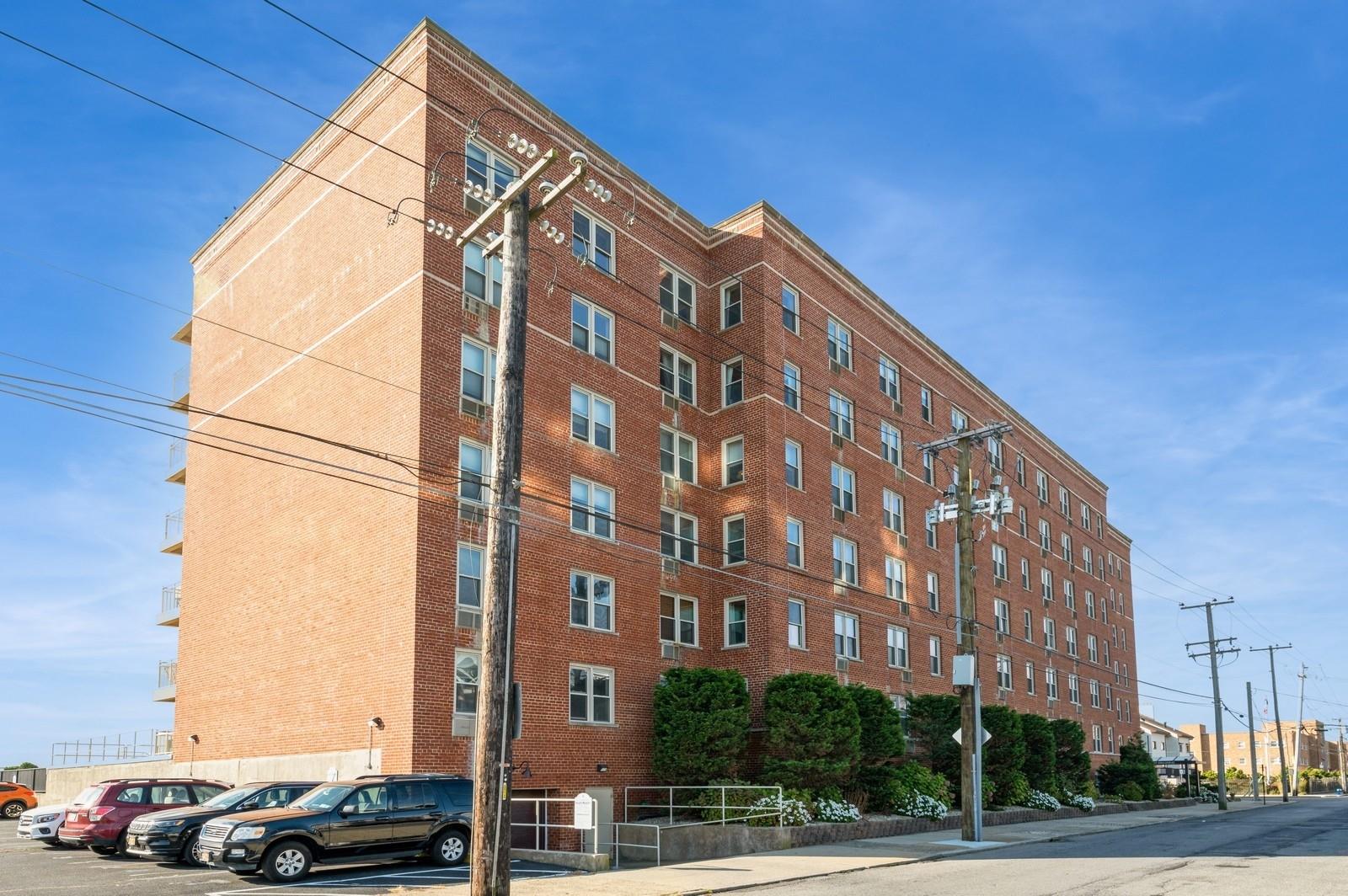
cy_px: 448
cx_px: 674
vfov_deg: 59.4
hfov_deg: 81.3
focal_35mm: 21
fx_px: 786
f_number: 14
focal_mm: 21
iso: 640
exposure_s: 1/200
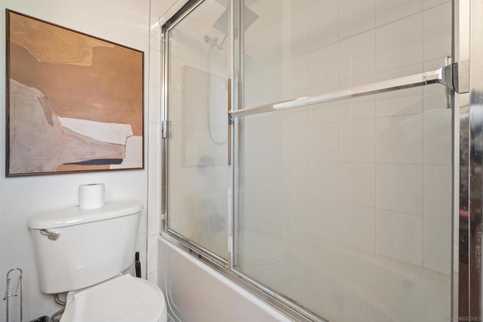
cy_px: 161
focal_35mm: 15
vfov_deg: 77.3
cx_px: 242
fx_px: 201
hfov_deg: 100.4
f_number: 8
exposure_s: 1/3
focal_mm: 10
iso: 100
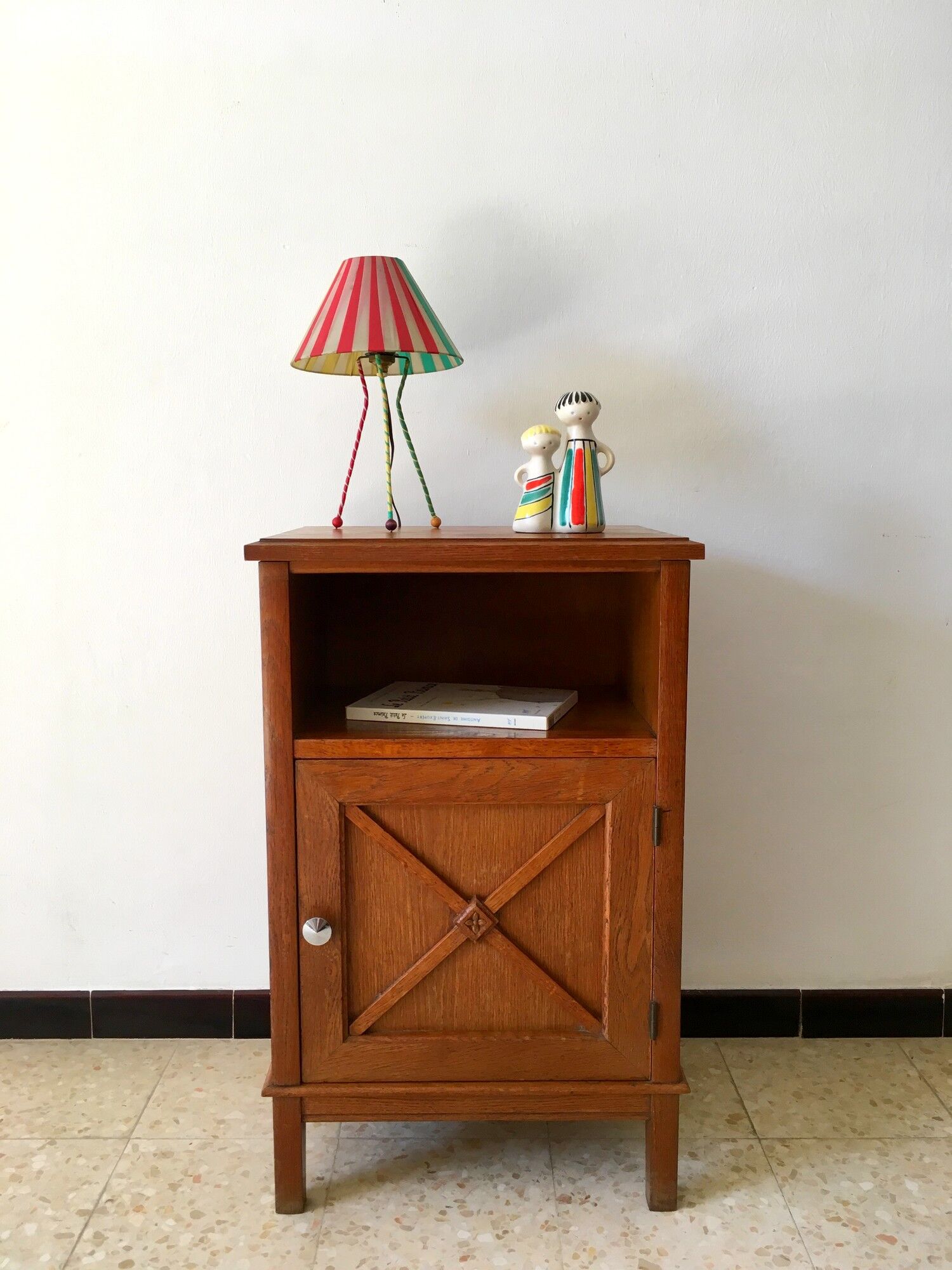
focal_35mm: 29
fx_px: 1063
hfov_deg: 48.2
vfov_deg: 61.7
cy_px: 635
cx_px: 476
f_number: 2.2
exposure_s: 1/33
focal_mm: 4.15
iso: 25
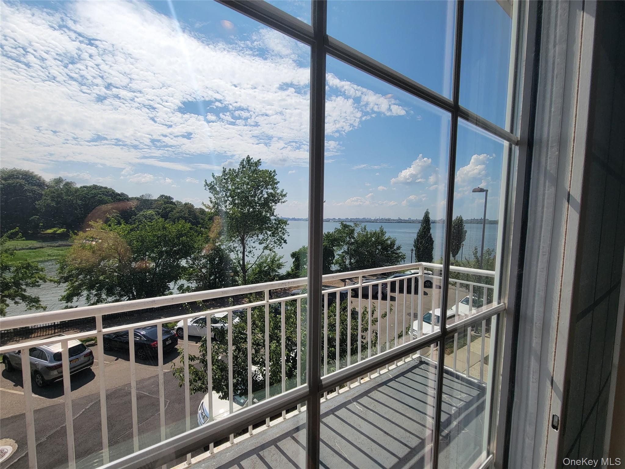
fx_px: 235
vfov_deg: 89.9
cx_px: 312
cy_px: 234
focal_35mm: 13
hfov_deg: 106.2
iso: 50
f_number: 2.2
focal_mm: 2.2
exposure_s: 1/2423
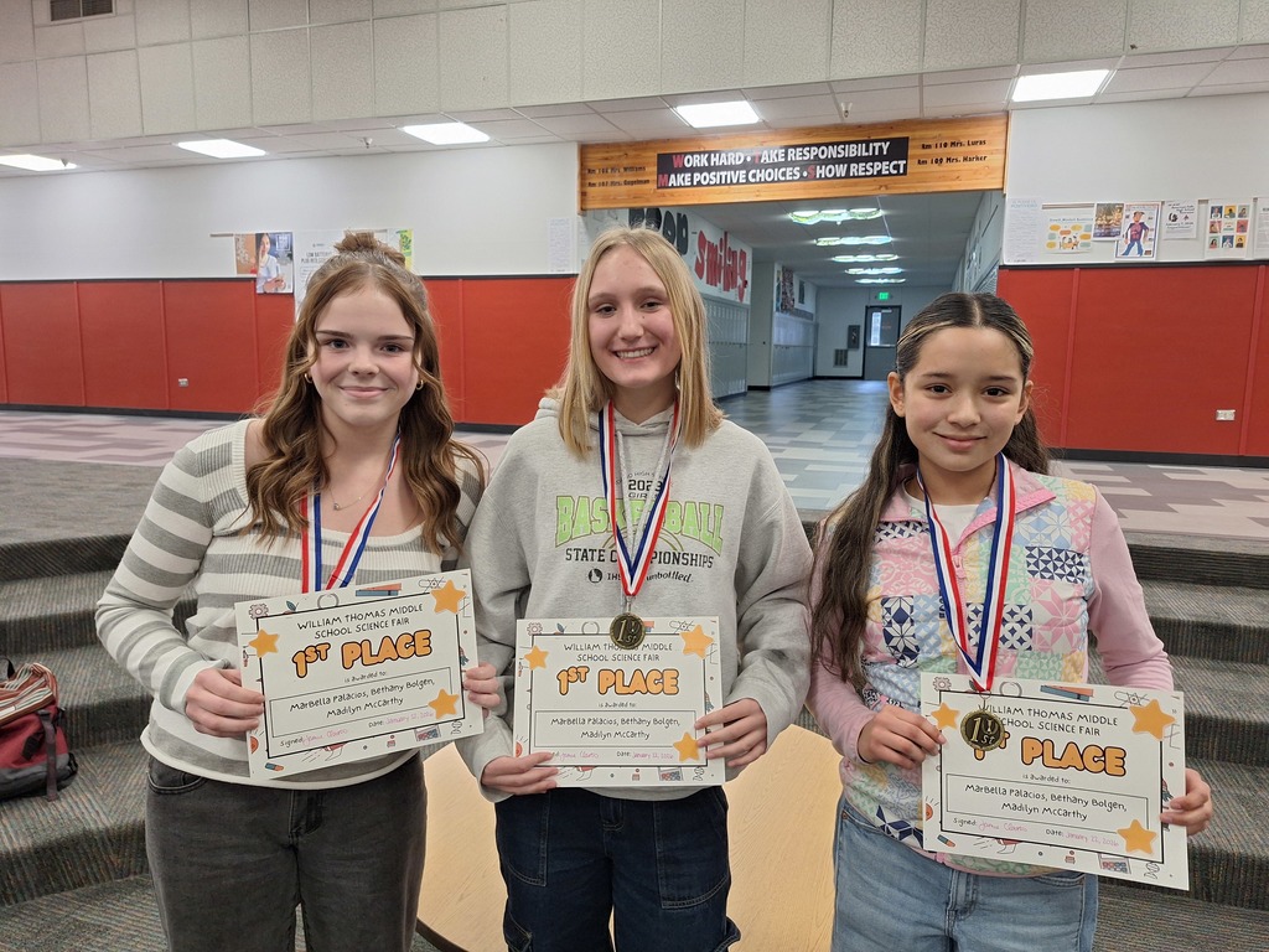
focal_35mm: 23
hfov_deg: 73.9
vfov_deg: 58.9
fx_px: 843
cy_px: 476
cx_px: 634
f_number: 1.8
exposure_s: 1/40
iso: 200
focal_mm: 5.54
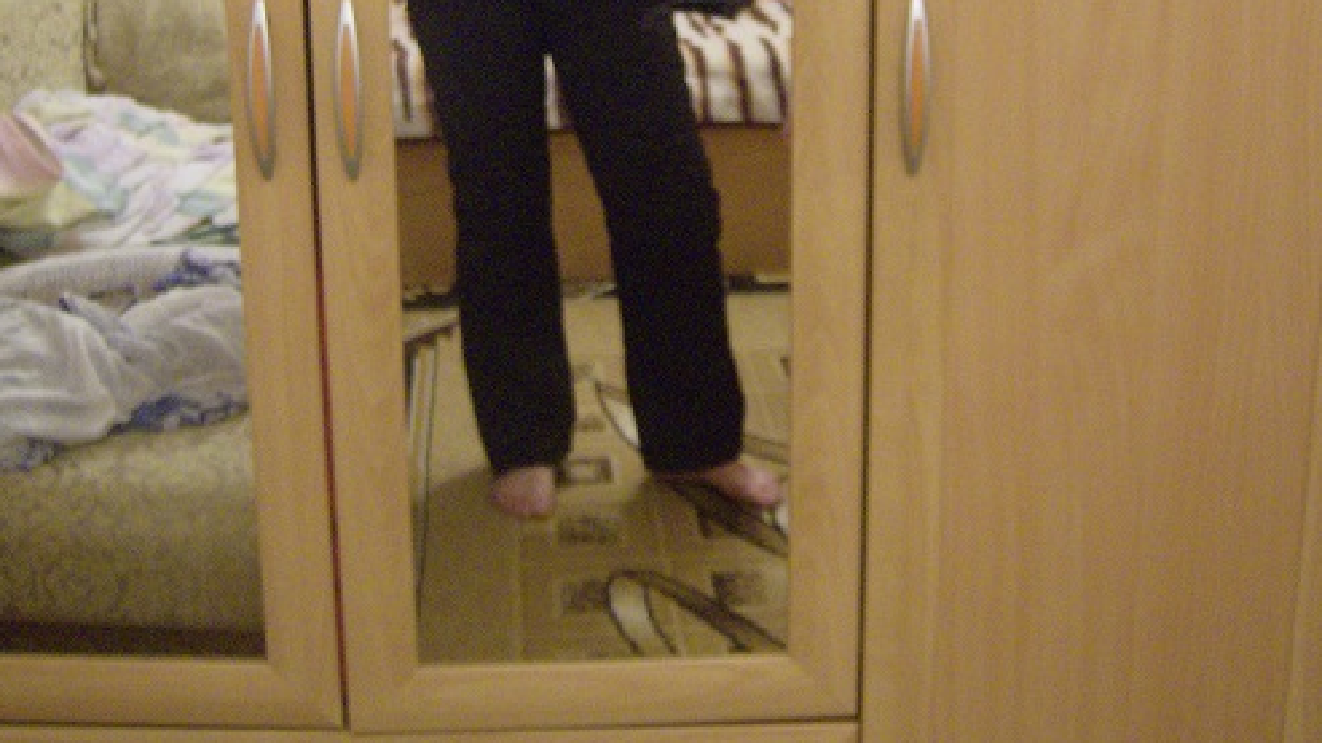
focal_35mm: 56
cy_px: 54
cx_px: 686
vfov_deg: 20.9
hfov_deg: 37.2
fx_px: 1963
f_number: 2.8
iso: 200
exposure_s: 1/6.41
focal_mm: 6
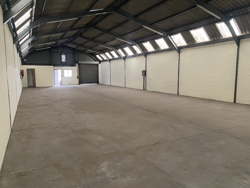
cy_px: 94
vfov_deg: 53.1
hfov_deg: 67.3
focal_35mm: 26
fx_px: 188
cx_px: 125
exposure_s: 1/40
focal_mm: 4.25
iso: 640
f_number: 1.8
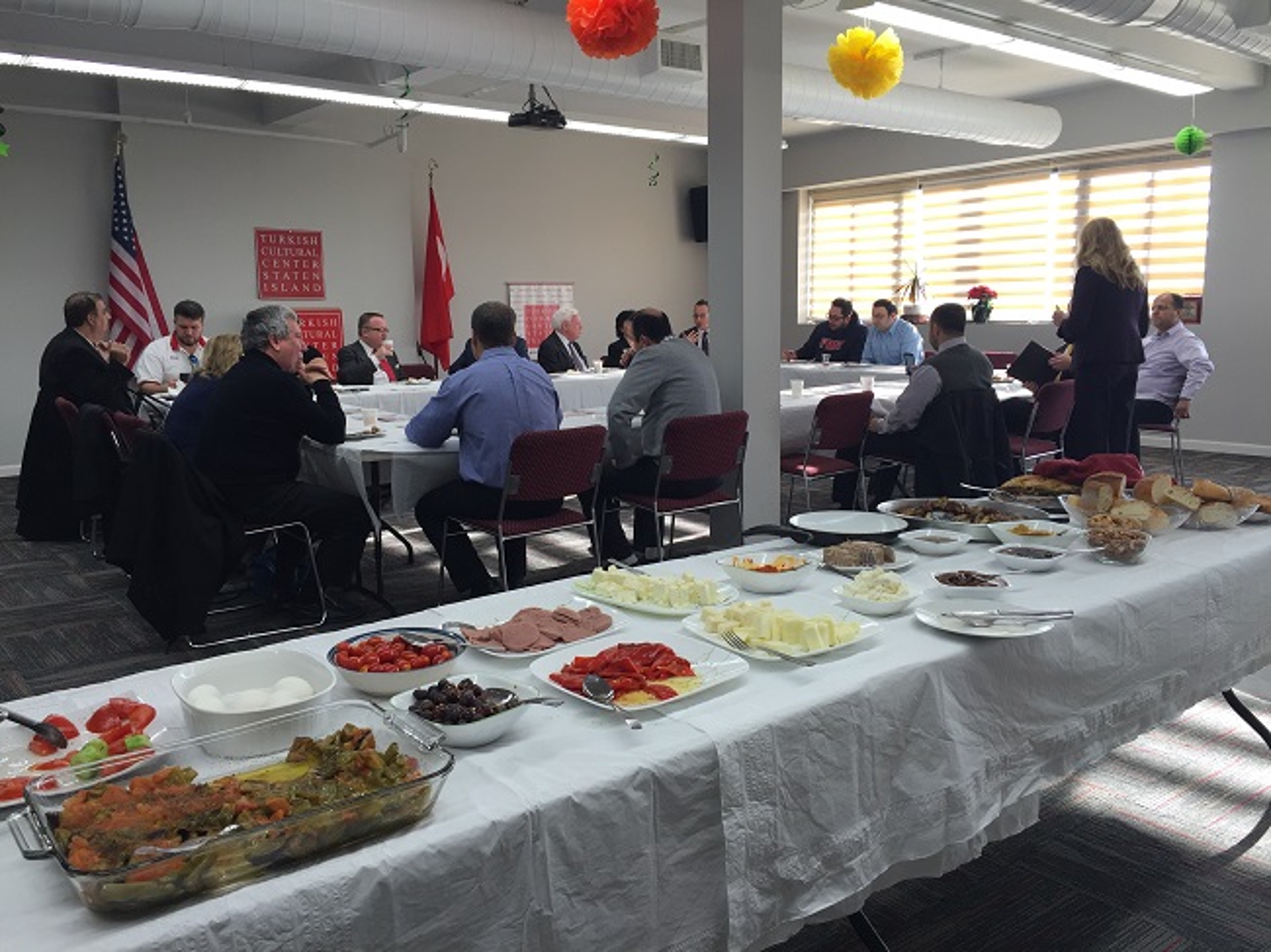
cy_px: 476
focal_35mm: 29
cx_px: 636
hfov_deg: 61.7
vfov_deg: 48.2
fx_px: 1064
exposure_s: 1/120
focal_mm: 4.15
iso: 32
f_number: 2.2
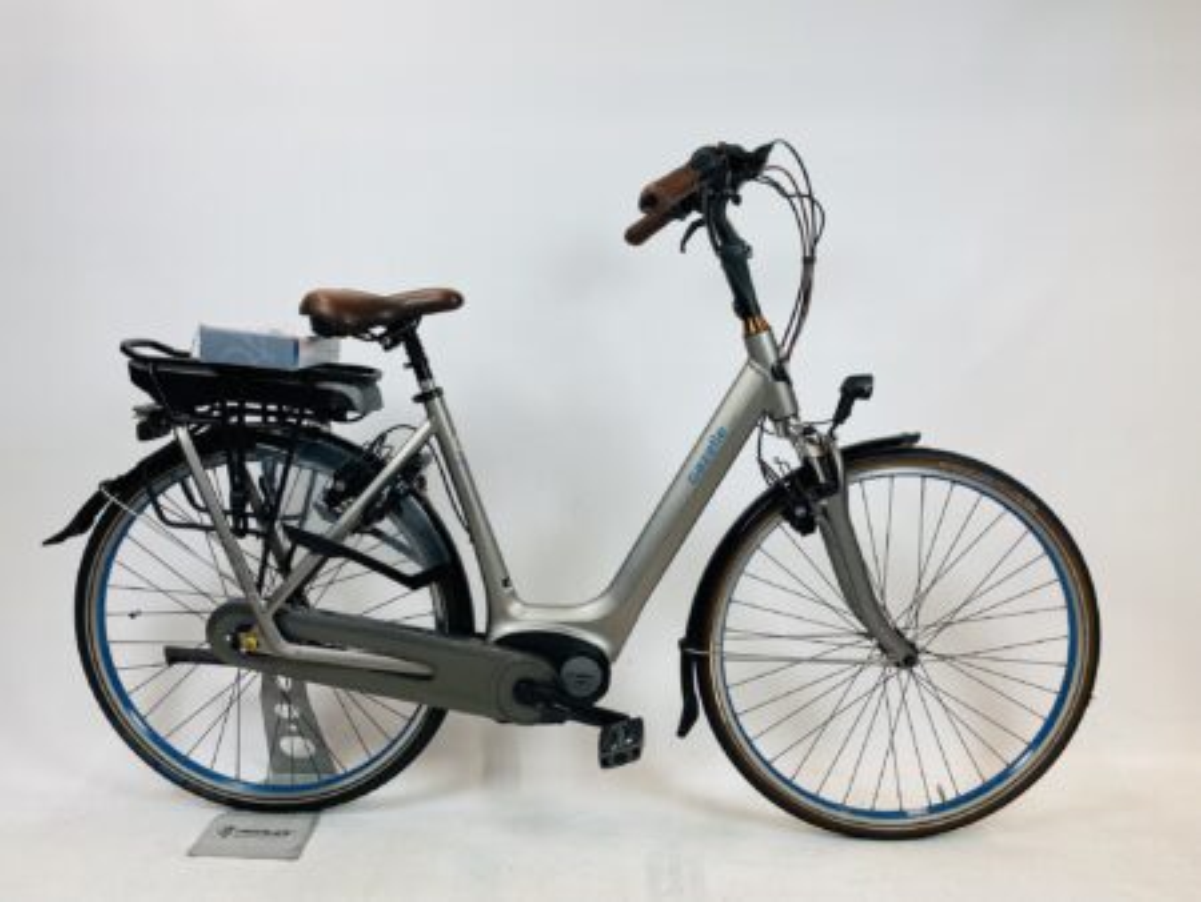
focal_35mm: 26
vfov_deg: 53.1
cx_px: 600
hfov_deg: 67.3
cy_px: 451
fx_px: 903
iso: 80
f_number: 1.8
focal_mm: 4.25
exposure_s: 1/100
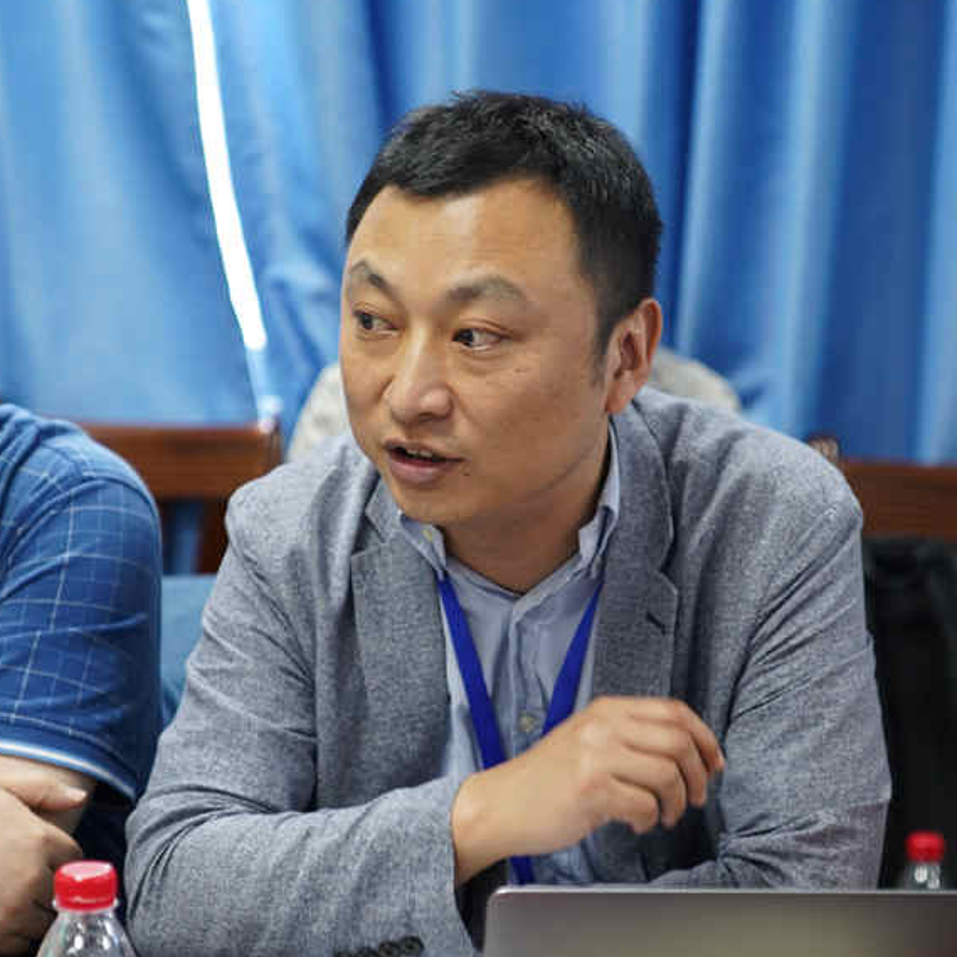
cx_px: 513
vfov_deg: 15.4
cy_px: 510
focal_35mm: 113
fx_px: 3534
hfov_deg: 15.4
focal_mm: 70
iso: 1600
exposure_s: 1/60
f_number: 2.8
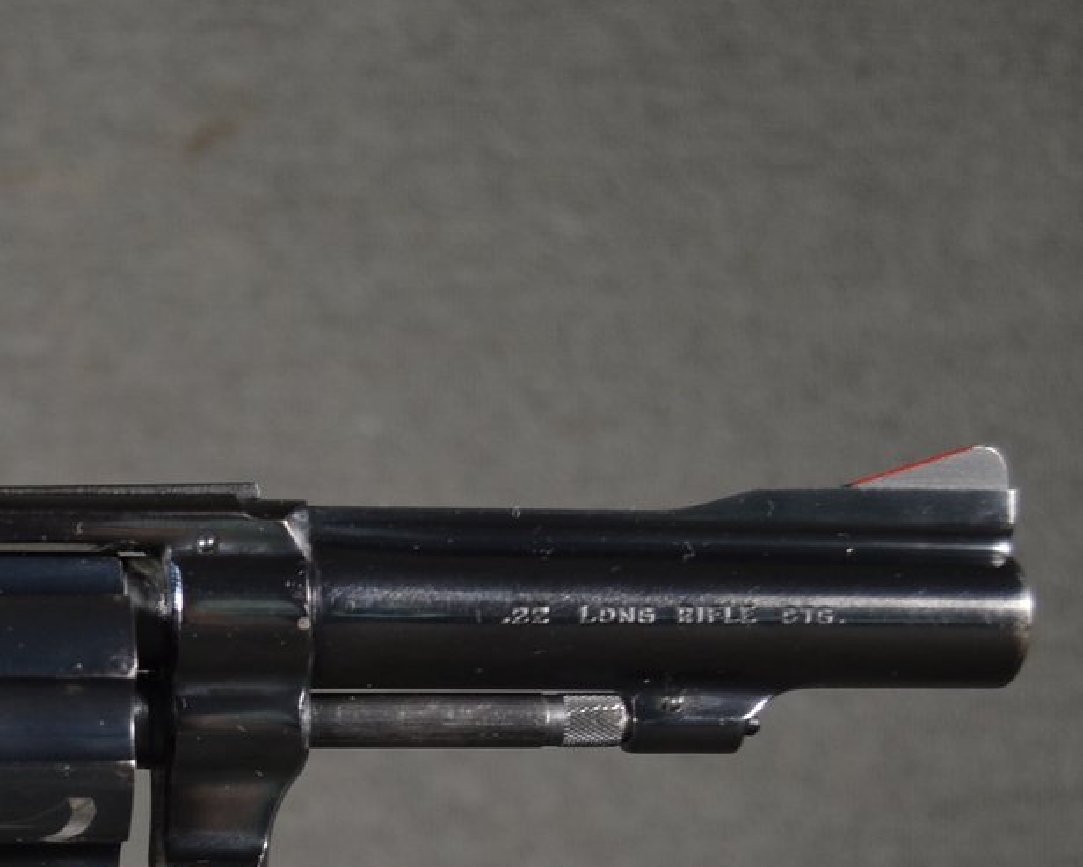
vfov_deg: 17.2
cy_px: 991
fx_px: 2757
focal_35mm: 86
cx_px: -111
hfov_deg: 21.1
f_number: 4
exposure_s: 1/60
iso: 400
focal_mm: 22
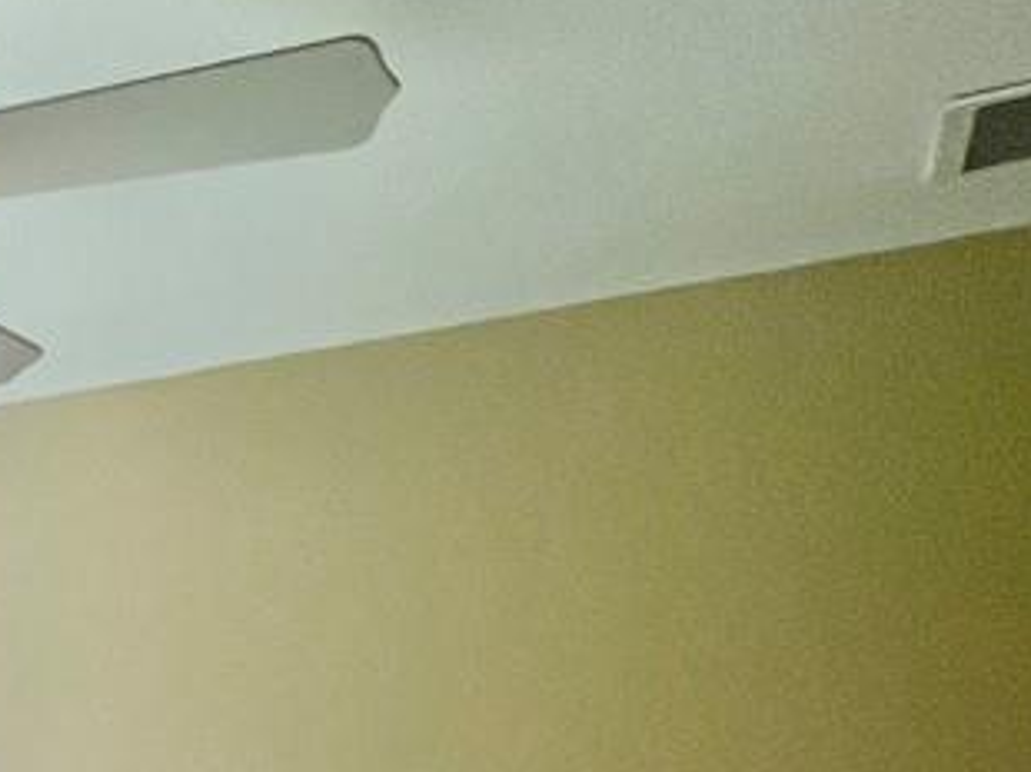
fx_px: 1280
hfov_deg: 26.1
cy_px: 1071
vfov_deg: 26.8
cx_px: -632
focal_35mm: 43
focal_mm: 1.57
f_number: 1.8
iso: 40
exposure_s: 1/120
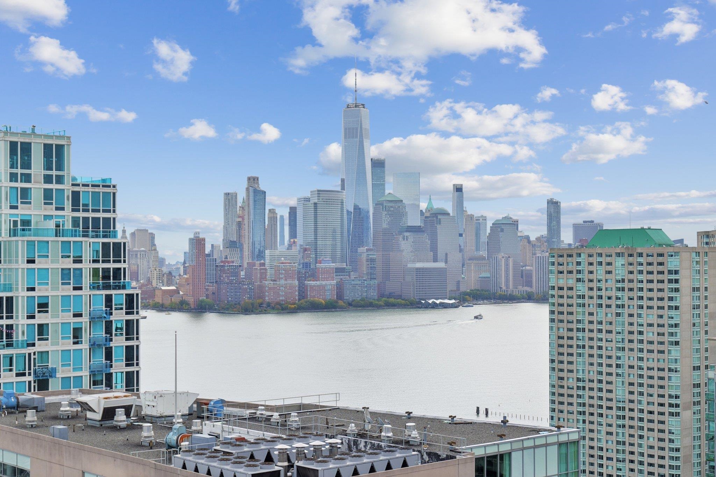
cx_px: 358
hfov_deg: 33.4
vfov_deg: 22.6
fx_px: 1193
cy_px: 238
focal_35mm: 60
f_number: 5.6
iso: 640
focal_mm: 60
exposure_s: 1/1600
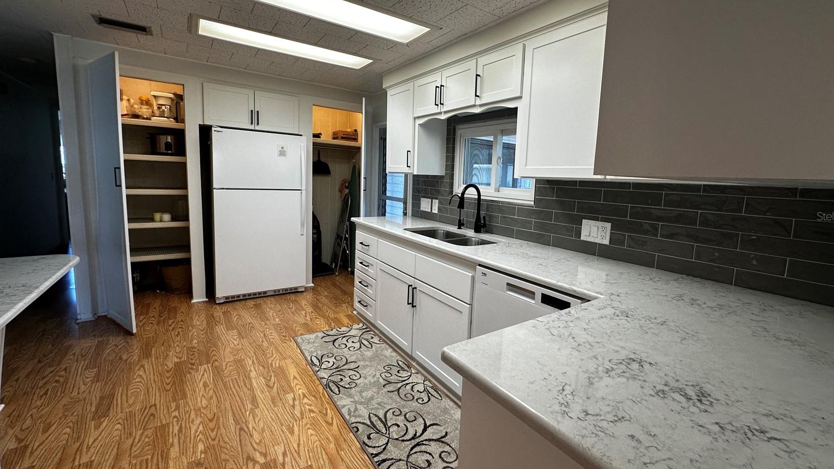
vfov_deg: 67.0
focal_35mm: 16
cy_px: 216
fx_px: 354
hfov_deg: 99.3
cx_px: 431
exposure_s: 1/120
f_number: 2.2
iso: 160
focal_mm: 2.22
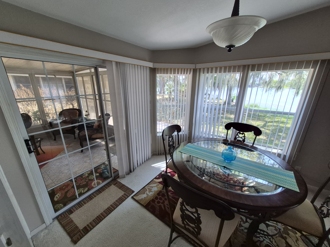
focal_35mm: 13
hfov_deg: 106.2
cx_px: 165
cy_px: 124
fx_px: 124
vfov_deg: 89.9
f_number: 2.2
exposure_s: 1/120
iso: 80
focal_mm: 1.74
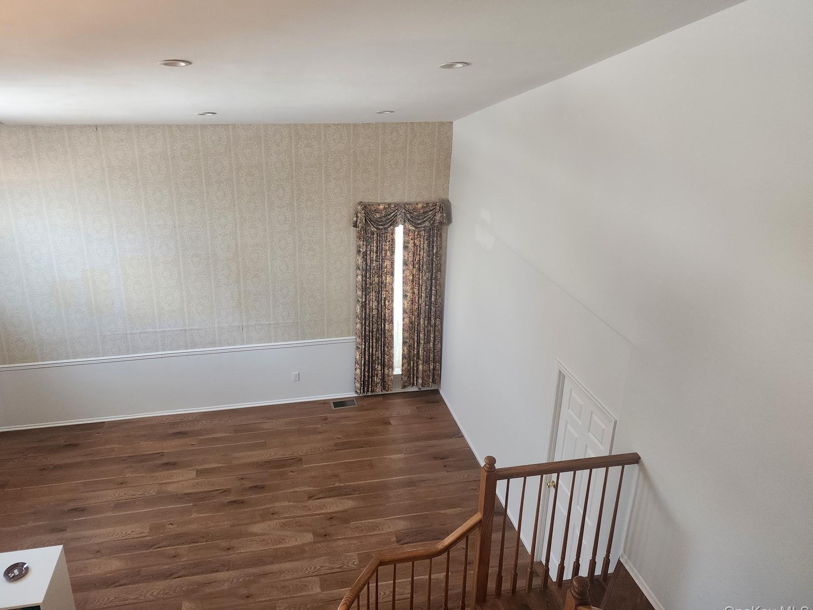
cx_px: 356
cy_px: 278
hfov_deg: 67.1
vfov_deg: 53.0
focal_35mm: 26
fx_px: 611
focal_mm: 6.4
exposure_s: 1/120
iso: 200
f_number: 1.8
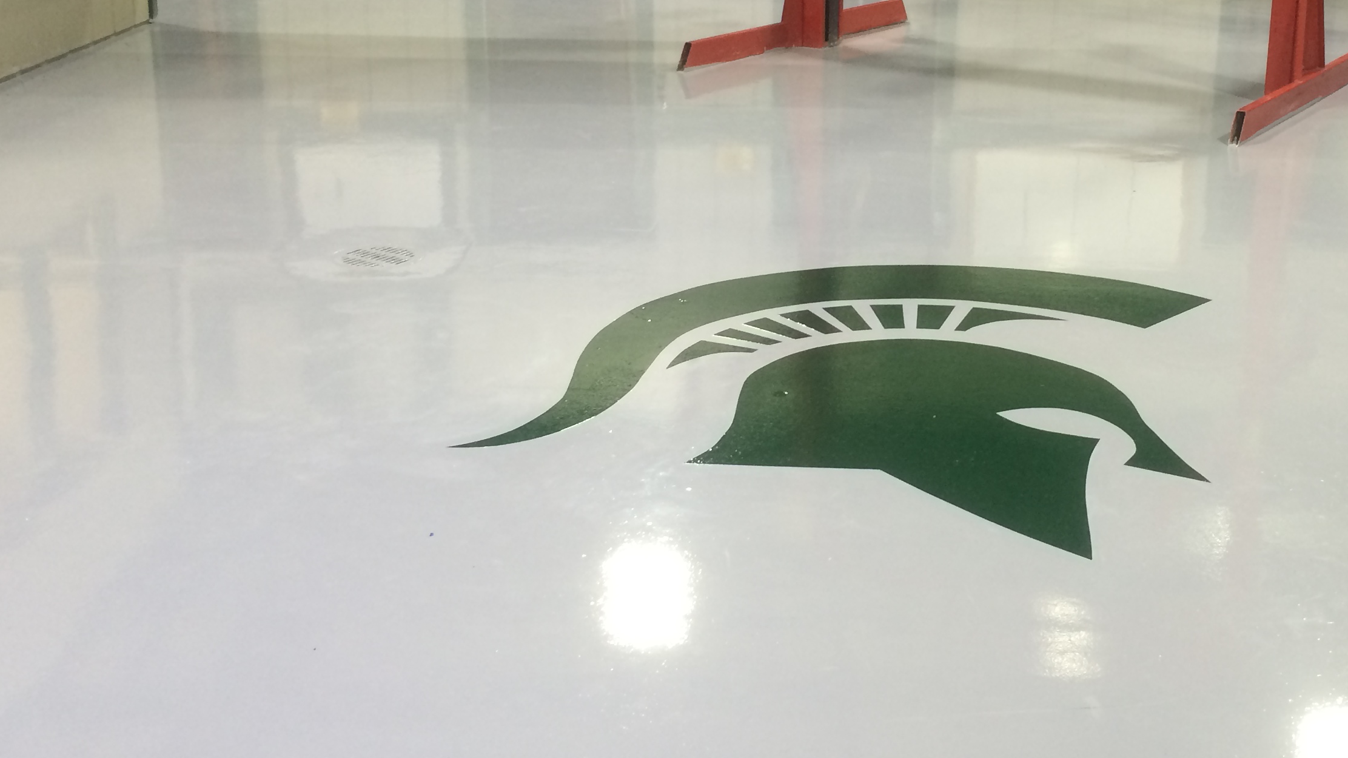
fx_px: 1716
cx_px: 907
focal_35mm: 48
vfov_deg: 24.6
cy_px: 192
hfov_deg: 42.3
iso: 100
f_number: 2.2
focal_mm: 4.12
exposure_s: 1/30
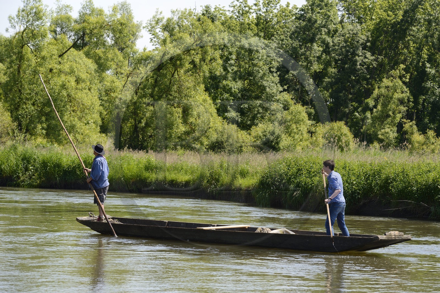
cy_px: 146
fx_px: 1491
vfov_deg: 11.2
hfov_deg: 16.8
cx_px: 220
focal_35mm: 122
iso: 200
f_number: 6.3
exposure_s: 1/500
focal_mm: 122
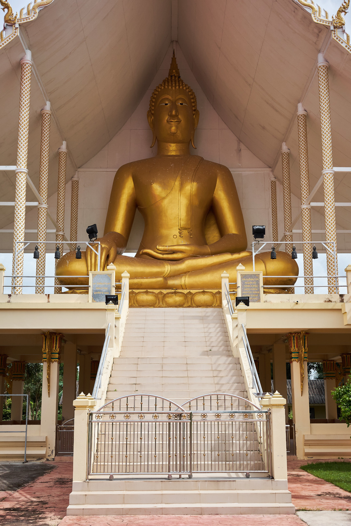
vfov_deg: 47.4
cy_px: 263
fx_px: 600
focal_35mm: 41
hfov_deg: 32.6
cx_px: 176
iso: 400
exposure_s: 1/1100
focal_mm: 27
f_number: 6.4
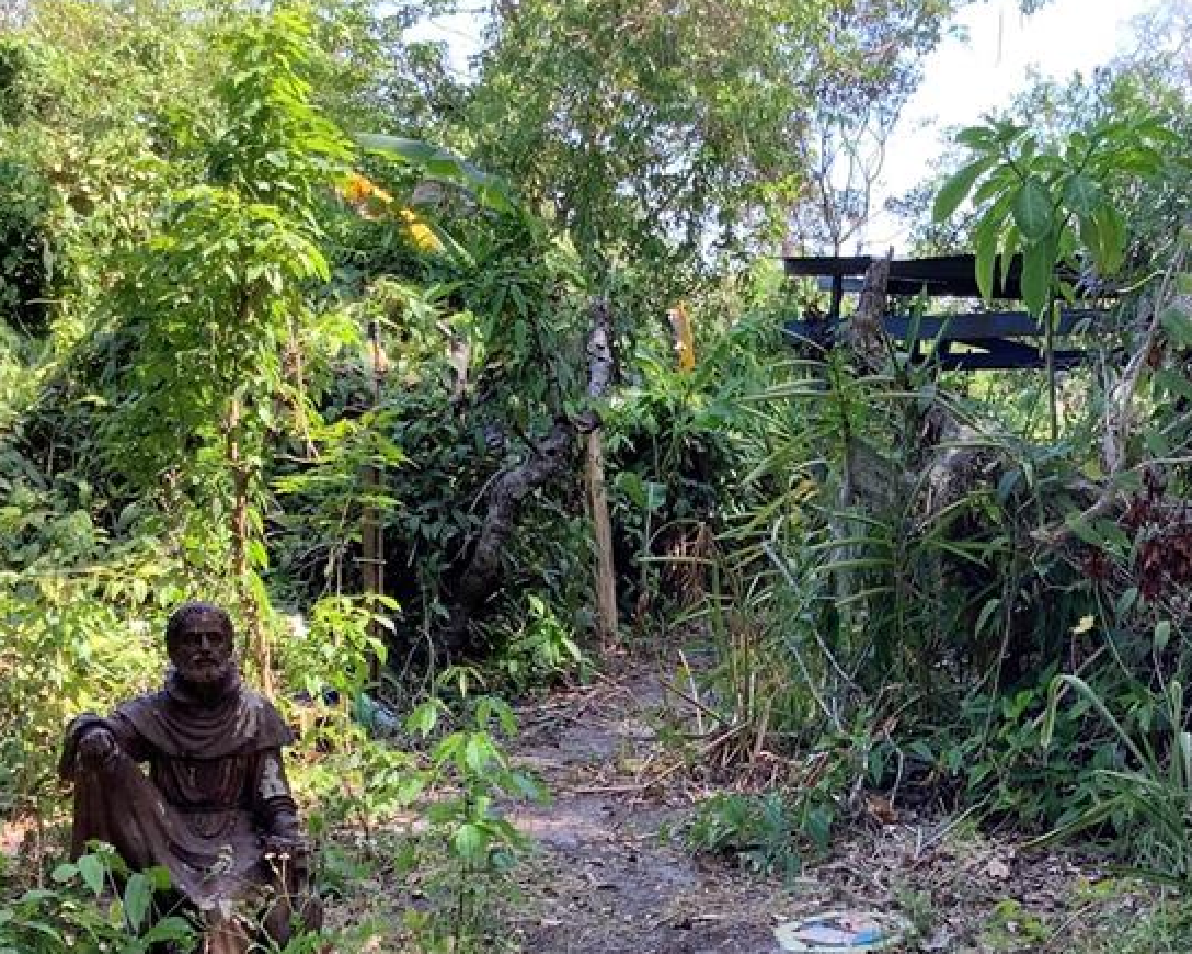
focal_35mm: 57
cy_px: 717
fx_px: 2011
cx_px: 870
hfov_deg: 32.5
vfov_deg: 26.3
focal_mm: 3.3
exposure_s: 1/120
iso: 32
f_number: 2.4
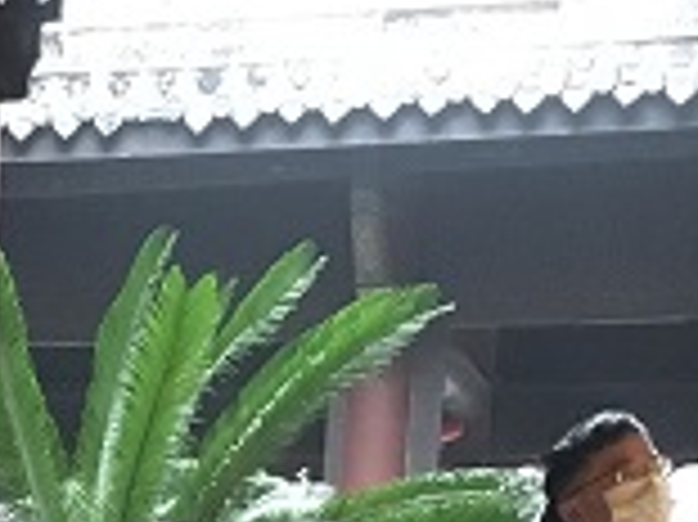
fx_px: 2639
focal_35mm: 131
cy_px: 1114
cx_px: -270
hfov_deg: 14.3
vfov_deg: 10.2
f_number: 2.2
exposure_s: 1/17
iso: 320
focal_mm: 4.15
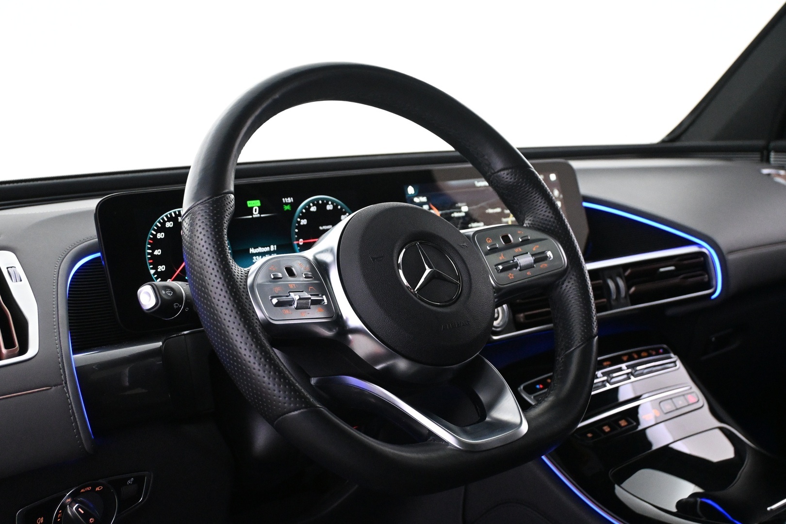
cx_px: 393
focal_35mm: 46
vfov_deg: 29.4
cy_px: 262
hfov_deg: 43.0
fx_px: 999
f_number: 4.8
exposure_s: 1/40
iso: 4000
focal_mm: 30.5
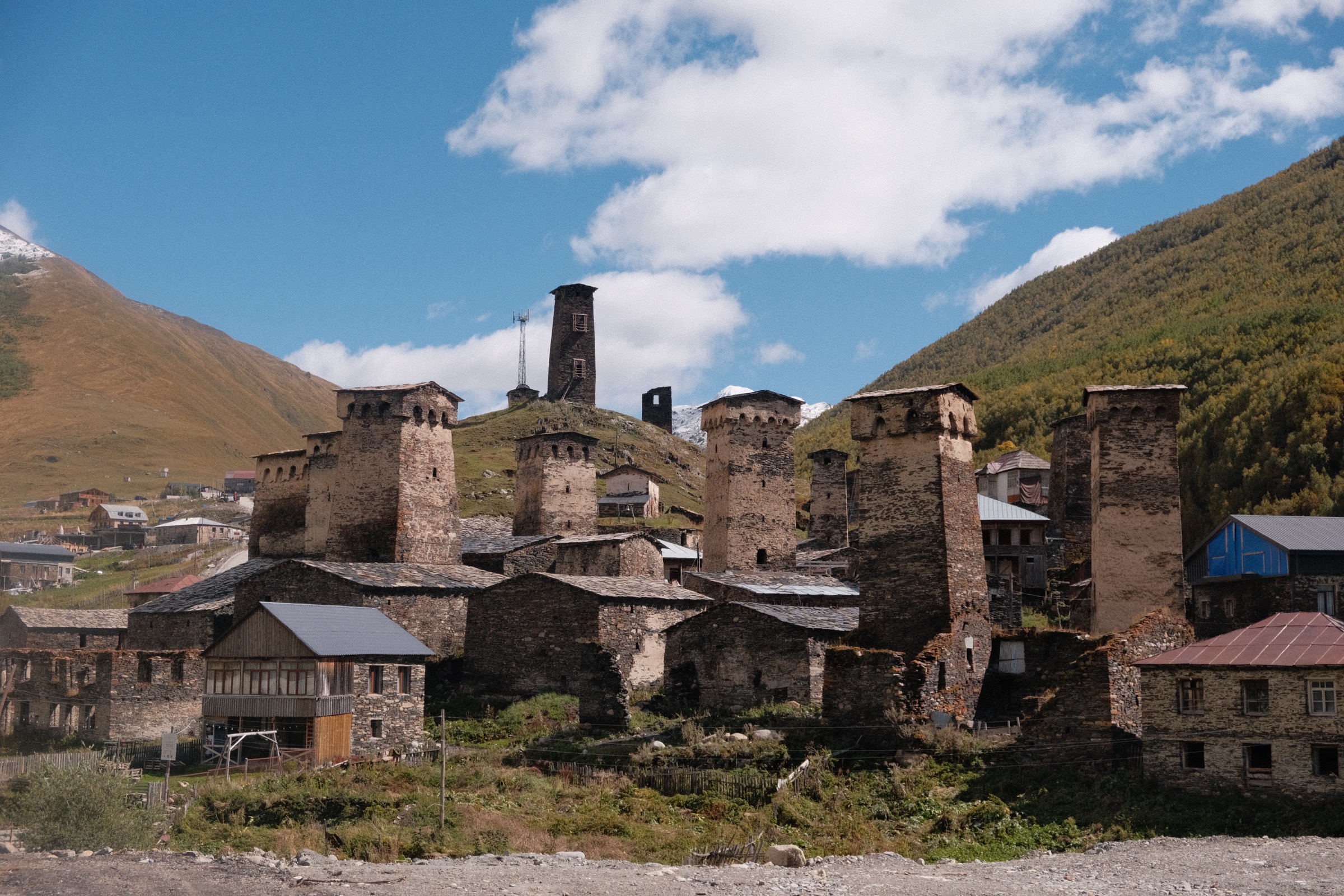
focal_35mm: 47
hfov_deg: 41.9
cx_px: 672
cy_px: 448
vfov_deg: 28.6
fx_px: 1755
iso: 320
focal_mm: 31.5
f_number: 4
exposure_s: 1/3000
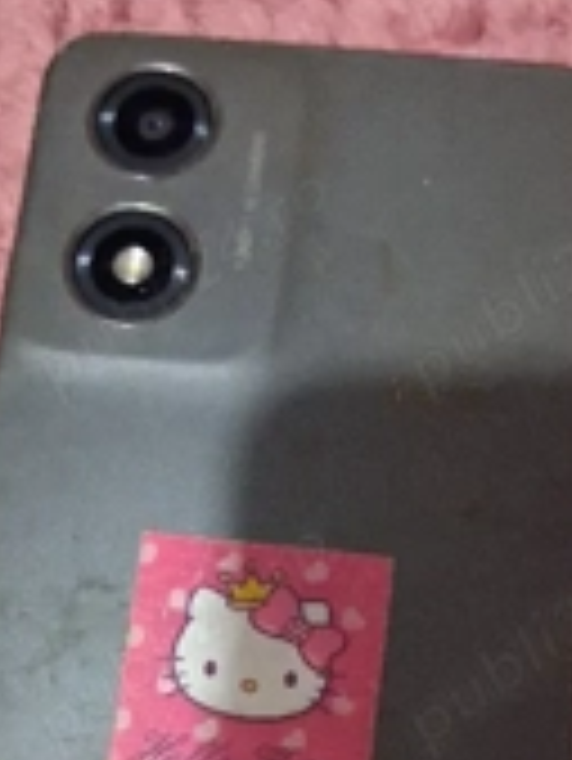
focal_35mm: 64
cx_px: 230
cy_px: 679
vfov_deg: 29.1
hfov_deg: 22.9
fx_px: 1408
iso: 1000
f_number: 1.8
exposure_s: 1/20
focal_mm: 4
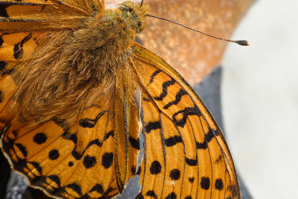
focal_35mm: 156
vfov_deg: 8.8
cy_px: 50
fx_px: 1292
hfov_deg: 13.2
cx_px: 112
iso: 800
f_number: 14
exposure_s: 1/320
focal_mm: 90
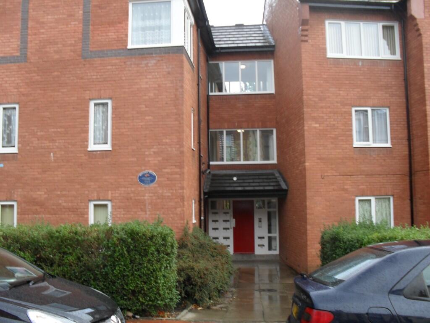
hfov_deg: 52.6
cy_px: 162
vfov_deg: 40.7
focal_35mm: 35
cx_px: 215
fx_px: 435
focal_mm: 6.3
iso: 100
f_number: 3.2
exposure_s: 1/45
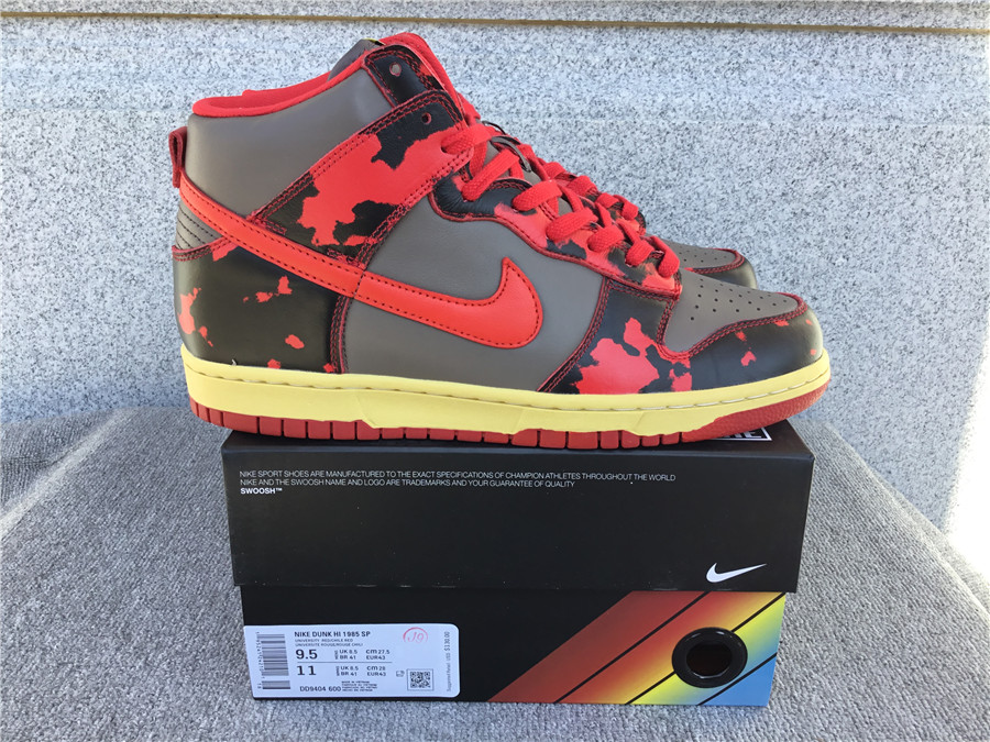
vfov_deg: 45.4
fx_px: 887
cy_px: 371
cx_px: 495
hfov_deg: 58.4
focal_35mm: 31
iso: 25
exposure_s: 1/170
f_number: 2.4
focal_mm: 3.3
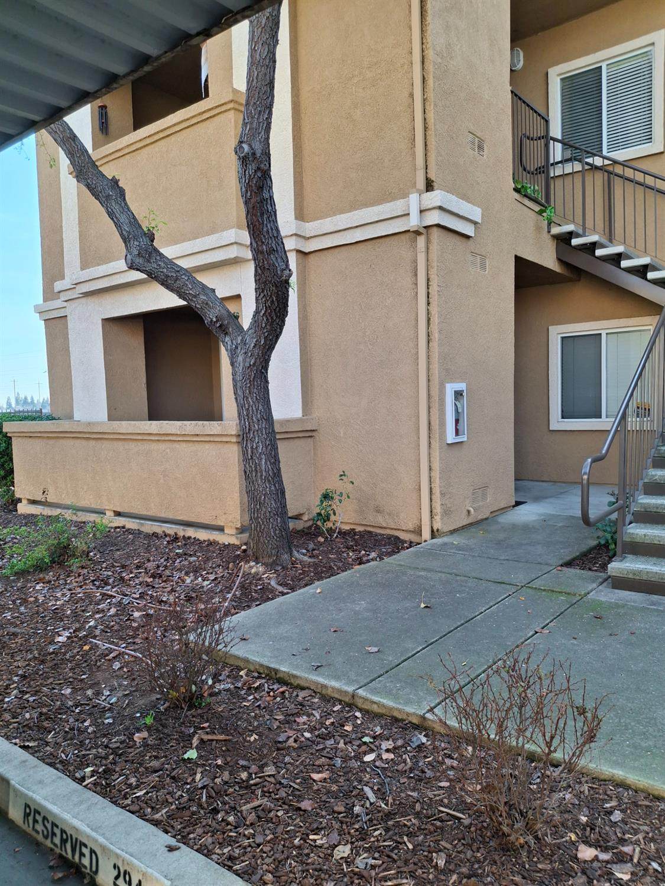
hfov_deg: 54.9
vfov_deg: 69.4
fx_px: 640
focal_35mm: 25
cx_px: 332
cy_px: 443
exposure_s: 1/265
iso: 32
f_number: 1.8
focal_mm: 4.69
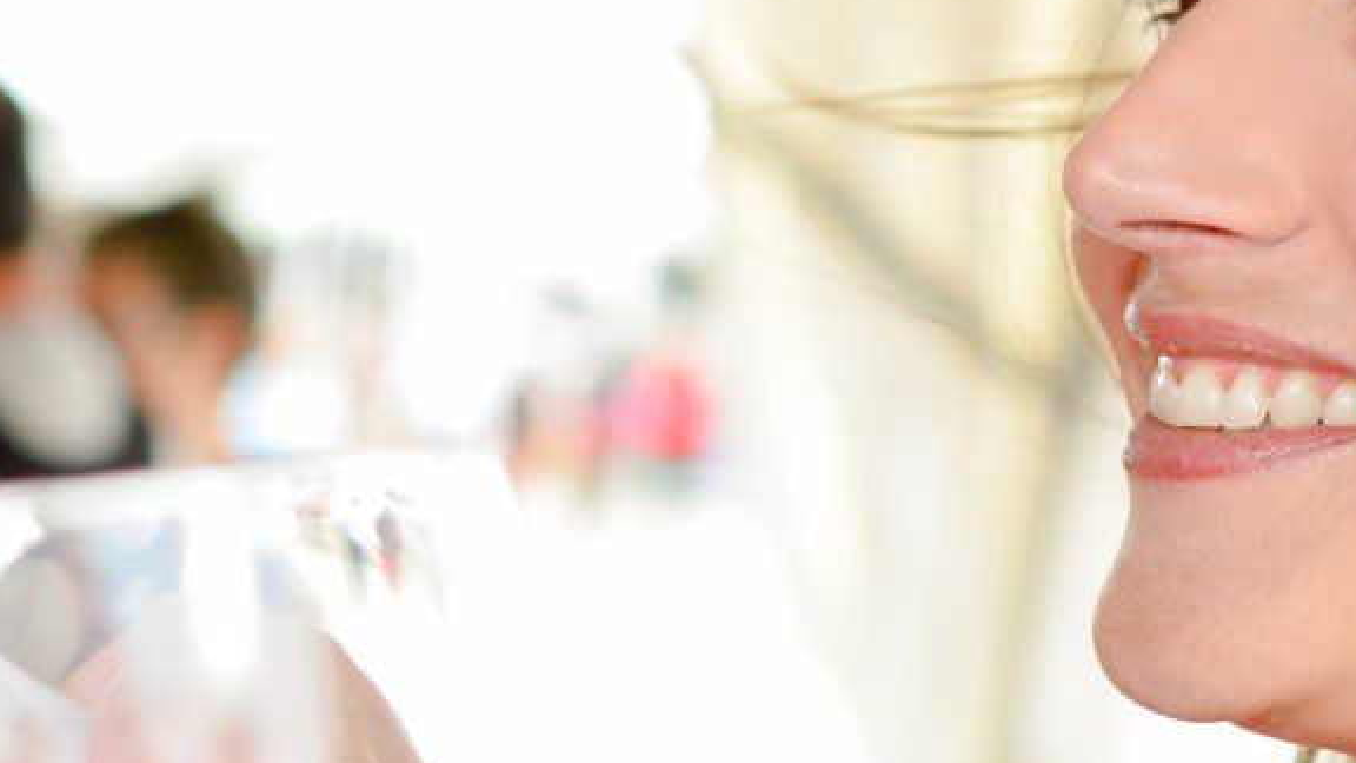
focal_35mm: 163
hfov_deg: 13.1
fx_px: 5861
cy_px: 526
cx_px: 179
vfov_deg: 7.4
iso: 160
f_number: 3.2
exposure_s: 1/250
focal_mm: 35
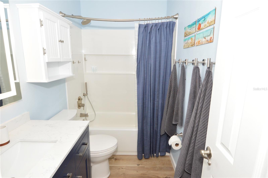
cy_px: 89
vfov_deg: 67.3
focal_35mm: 18
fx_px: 134
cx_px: 134
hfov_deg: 90.1
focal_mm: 12
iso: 800
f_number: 11
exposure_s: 1/100
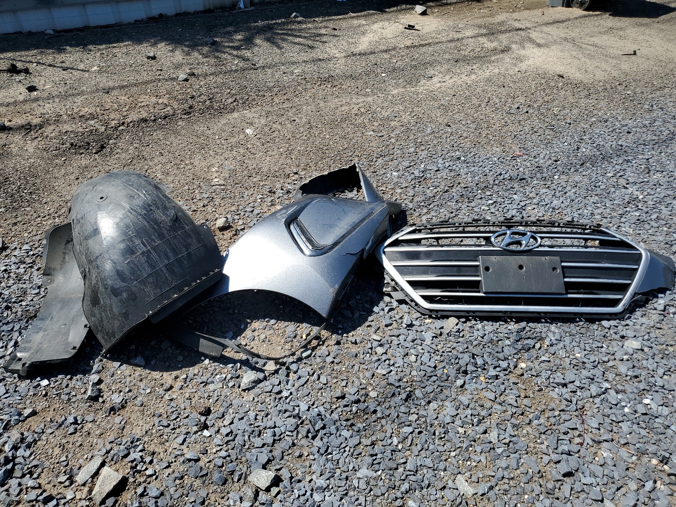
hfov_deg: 67.3
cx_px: 338
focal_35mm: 26
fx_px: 508
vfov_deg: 53.1
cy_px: 254
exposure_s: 1/2500
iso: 50
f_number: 1.5
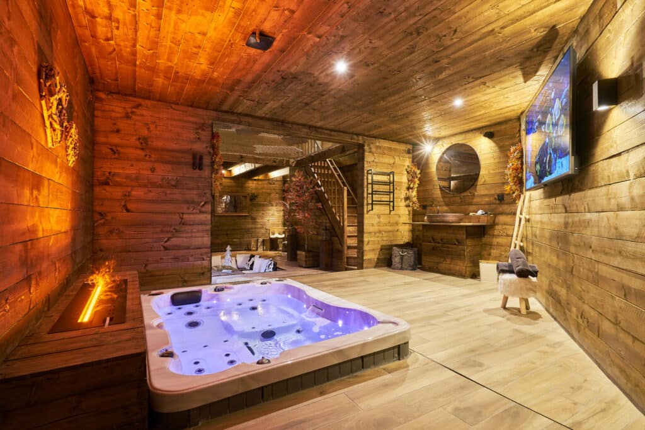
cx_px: 322
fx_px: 305
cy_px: 215
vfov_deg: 70.5
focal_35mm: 17
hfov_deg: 93.3
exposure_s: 1/4
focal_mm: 17
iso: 1600
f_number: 7.1
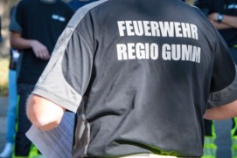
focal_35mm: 249
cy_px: 20
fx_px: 1640
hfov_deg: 8.3
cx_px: 98
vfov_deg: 5.5
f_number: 9
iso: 1600
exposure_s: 1/320
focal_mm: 125
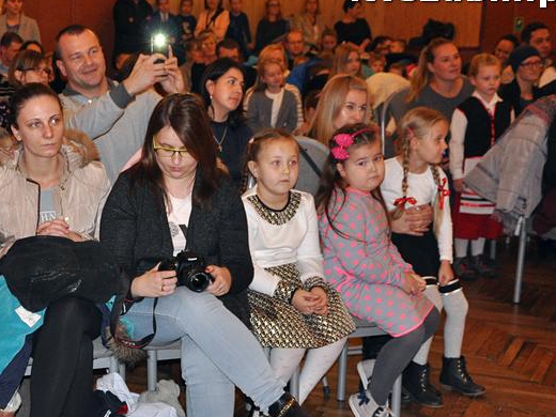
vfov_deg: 22.2
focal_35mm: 66
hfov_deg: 28.9
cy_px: 258
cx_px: 137
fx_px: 1060
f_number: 4.5
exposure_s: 1/60
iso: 1250
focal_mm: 28
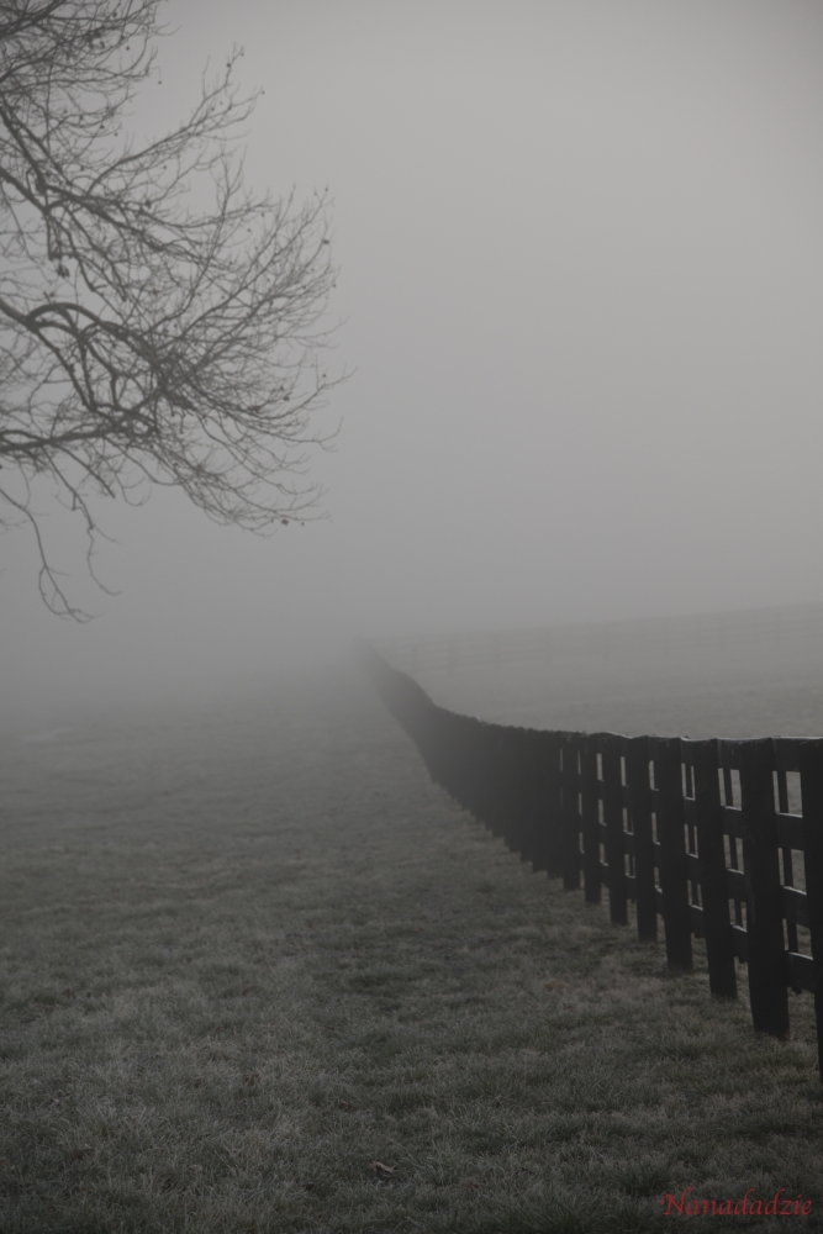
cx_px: 412
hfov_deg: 11.4
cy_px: 617
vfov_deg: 17.1
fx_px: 4113
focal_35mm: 120
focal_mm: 120
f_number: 5
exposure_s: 1/200
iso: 125
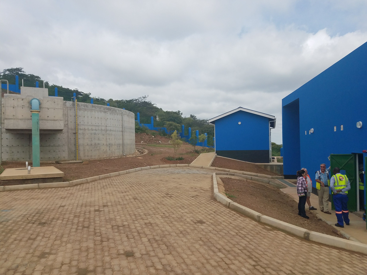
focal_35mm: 26
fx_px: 276
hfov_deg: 67.3
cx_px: 184
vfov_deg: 53.1
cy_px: 138
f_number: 1.7
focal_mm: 4.2
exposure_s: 1/3648
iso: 50
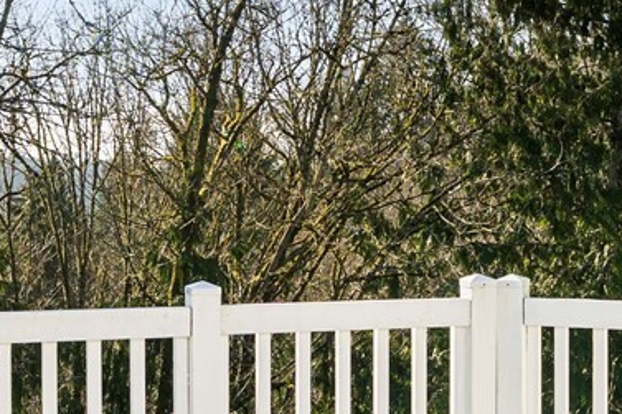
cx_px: 308
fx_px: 1243
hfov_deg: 28.1
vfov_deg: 18.9
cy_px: 181
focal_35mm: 72
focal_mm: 16
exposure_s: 1/250
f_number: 6.3
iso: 100
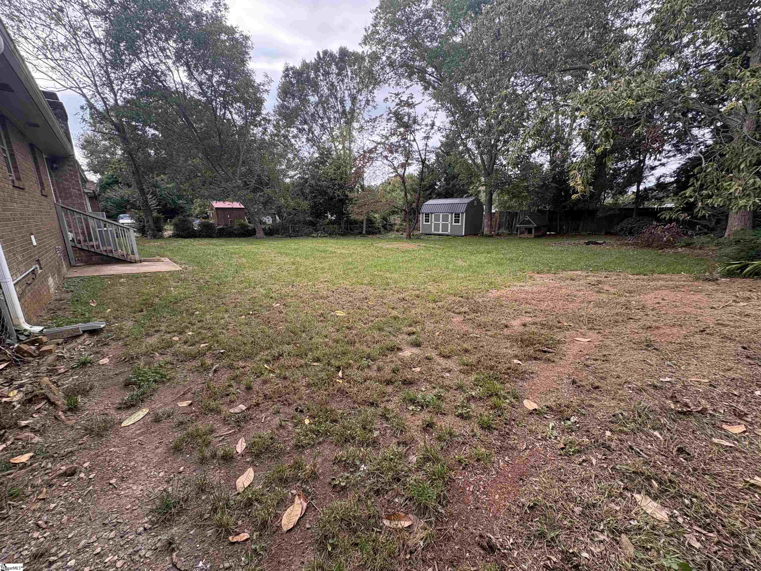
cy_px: 286
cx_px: 380
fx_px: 308
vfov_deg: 85.7
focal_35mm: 14
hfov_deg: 102.1
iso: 64
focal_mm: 2.22
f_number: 2.2
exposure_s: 1/271
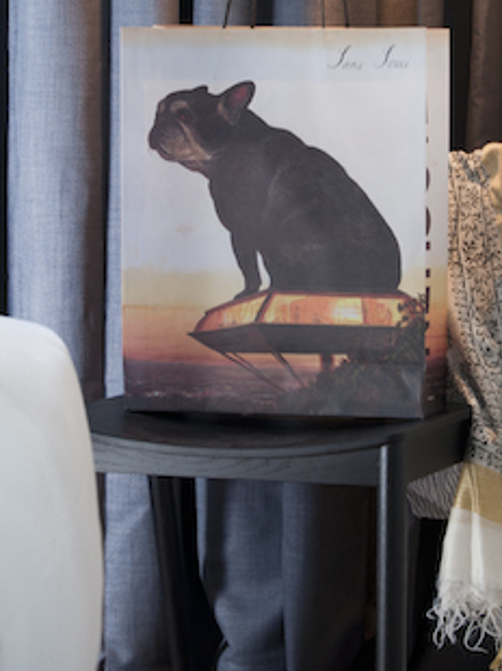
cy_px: 173
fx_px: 3098
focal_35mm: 160
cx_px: 298
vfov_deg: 12.3
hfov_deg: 9.3
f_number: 5.6
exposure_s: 1/15
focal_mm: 86
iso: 640
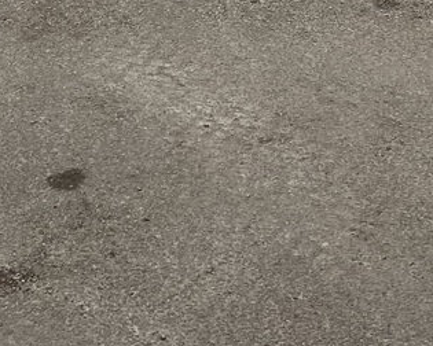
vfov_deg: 11.8
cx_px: 78
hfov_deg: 16.4
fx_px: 1487
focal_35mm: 116
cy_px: -353
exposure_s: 1/4831
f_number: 1.5
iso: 50
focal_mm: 5.7
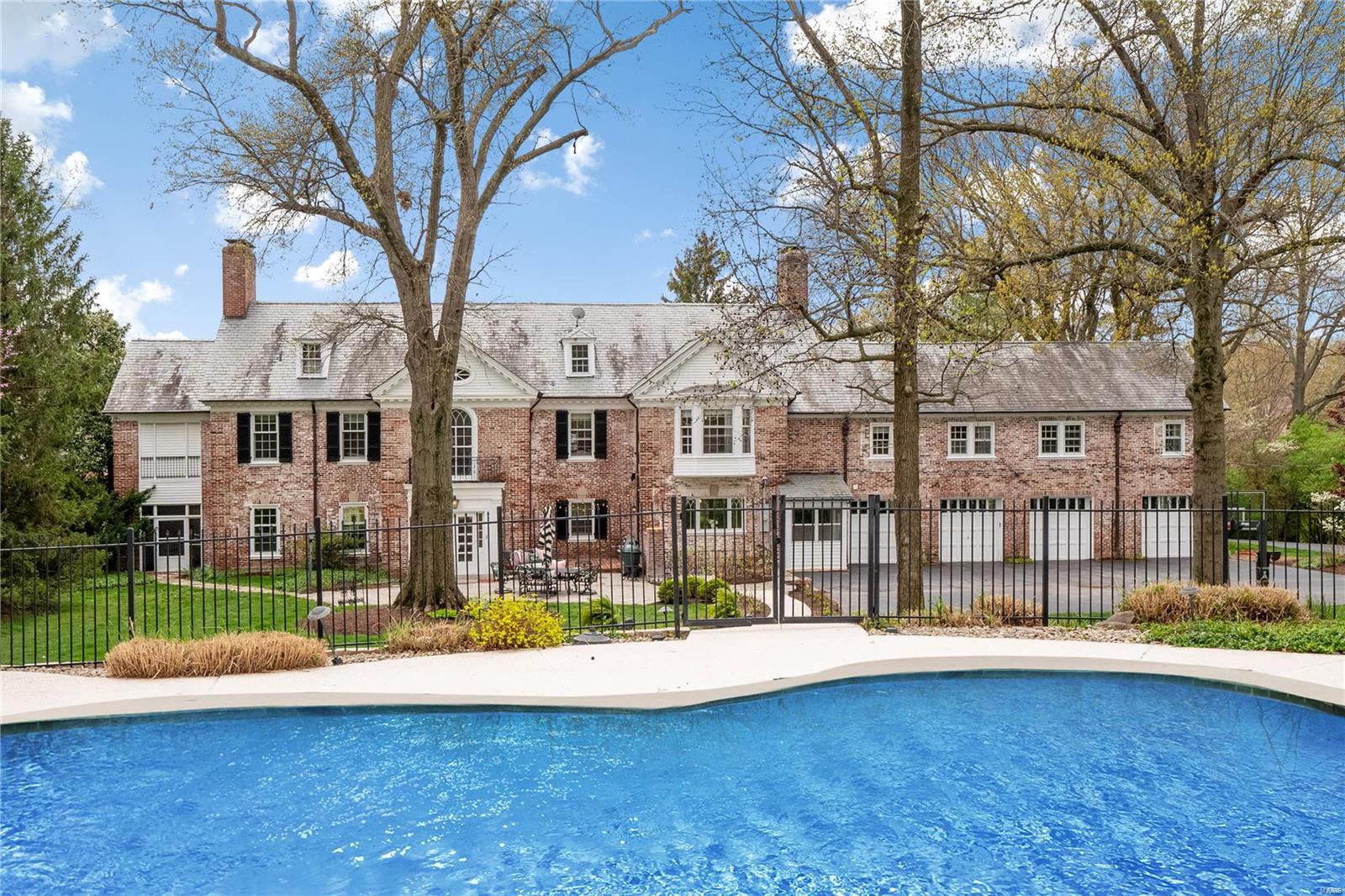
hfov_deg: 53.1
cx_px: 672
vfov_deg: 36.9
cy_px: 448
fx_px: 1345
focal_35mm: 36
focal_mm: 18
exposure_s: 1/640
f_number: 8
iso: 400
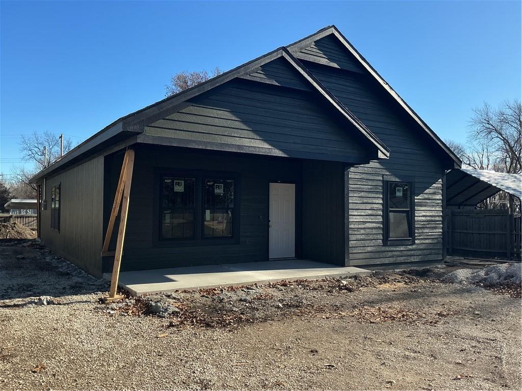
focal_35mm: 29
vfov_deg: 48.2
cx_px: 261
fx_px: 437
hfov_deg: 61.7
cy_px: 196
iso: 25
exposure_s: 1/1912
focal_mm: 3
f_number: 1.8
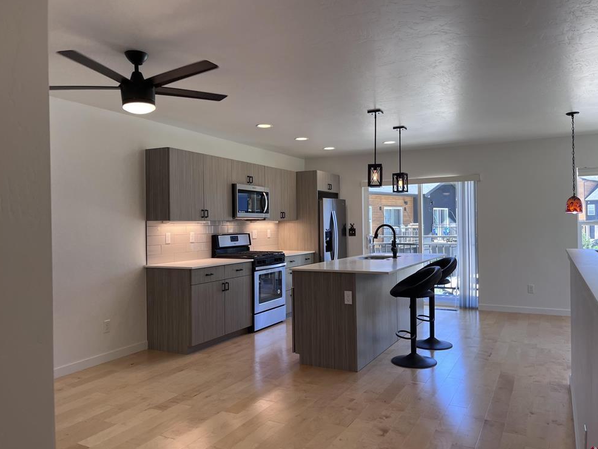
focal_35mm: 27
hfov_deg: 65.3
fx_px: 467
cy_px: 218
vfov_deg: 51.4
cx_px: 304
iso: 40
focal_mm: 5.1
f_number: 1.6
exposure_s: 1/120
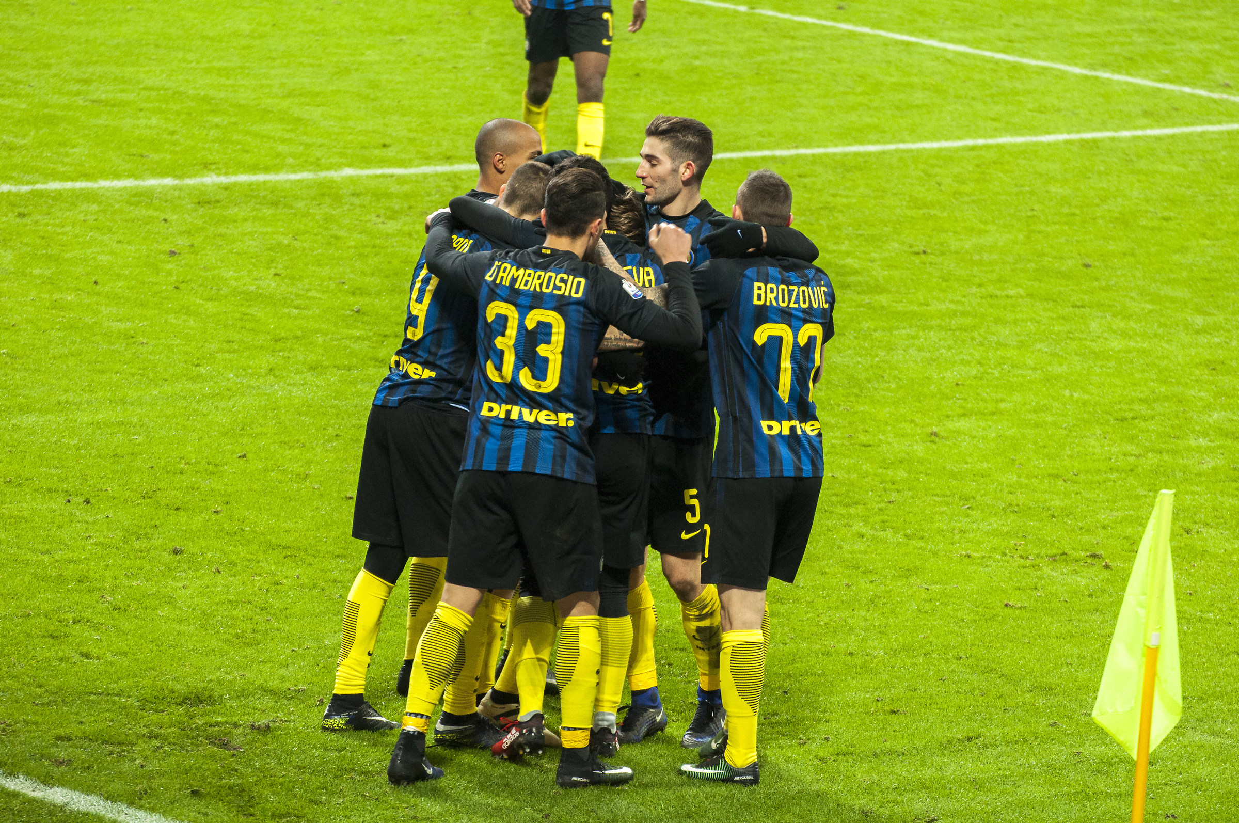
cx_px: 620
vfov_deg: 5.4
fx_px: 8765
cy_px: 412
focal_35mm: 255
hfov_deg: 8.1
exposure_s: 1/250
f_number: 5
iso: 2000
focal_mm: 170
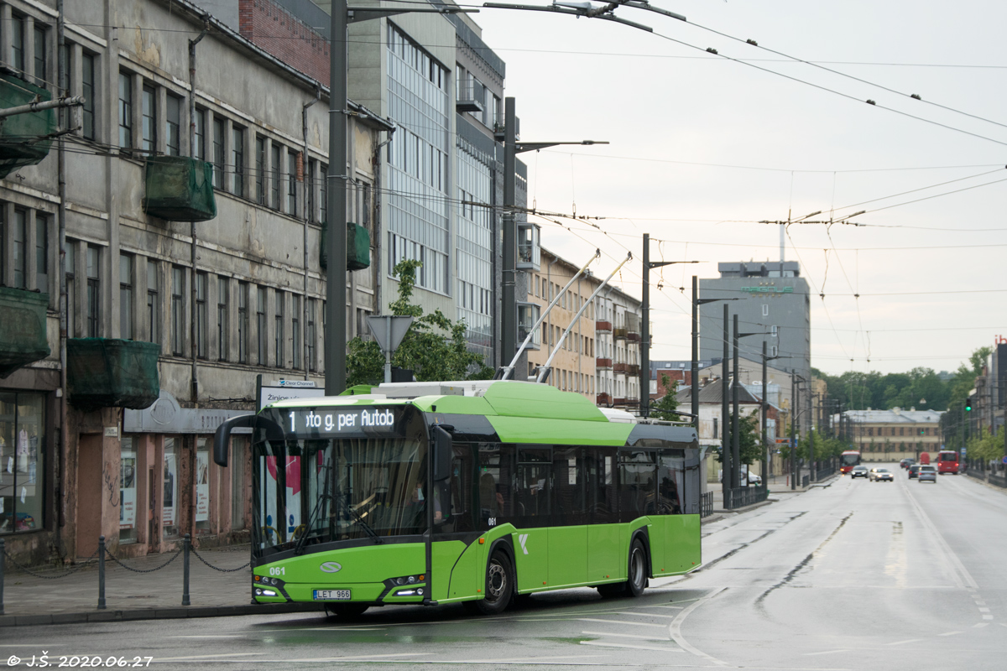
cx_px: 504
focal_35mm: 75
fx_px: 2098
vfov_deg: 18.2
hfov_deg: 27.0
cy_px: 336
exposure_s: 1/640
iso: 400
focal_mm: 50
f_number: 5.6
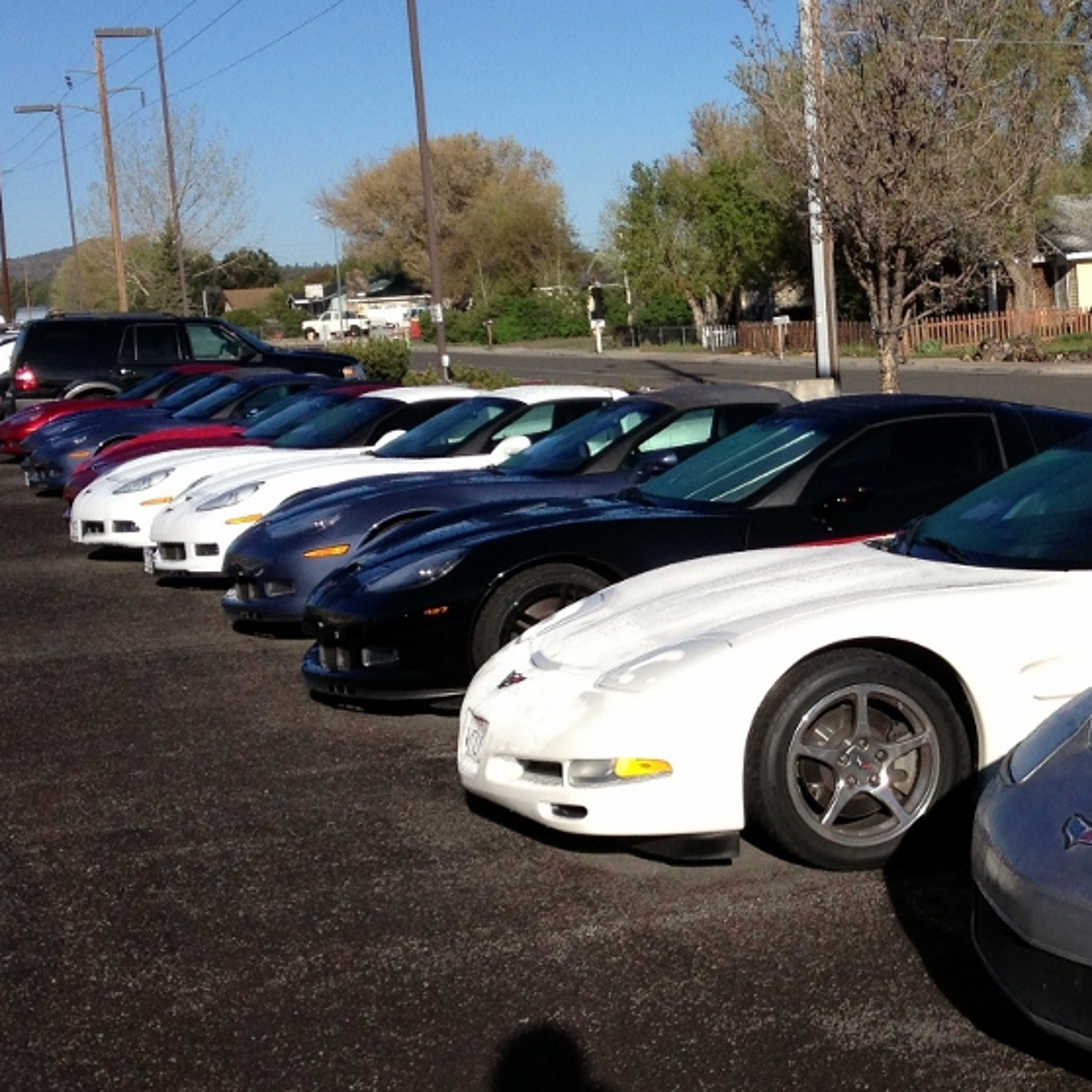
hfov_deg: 23.7
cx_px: 969
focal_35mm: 71
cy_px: 566
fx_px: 2534
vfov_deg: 24.3
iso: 50
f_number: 2.4
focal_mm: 4.28
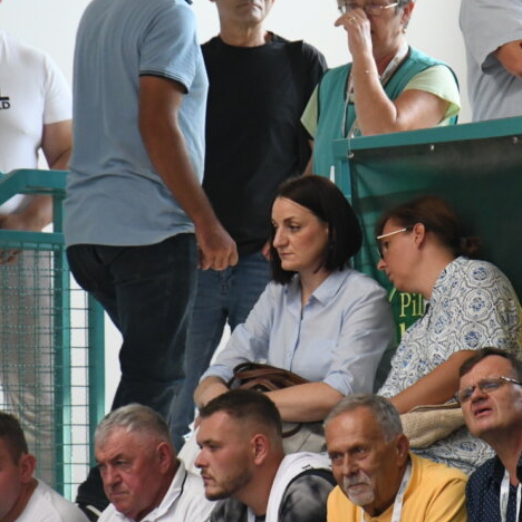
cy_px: 178
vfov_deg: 2.6
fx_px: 11414
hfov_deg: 2.6
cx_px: 408
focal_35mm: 669
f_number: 6.3
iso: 3200
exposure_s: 1/640
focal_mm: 240
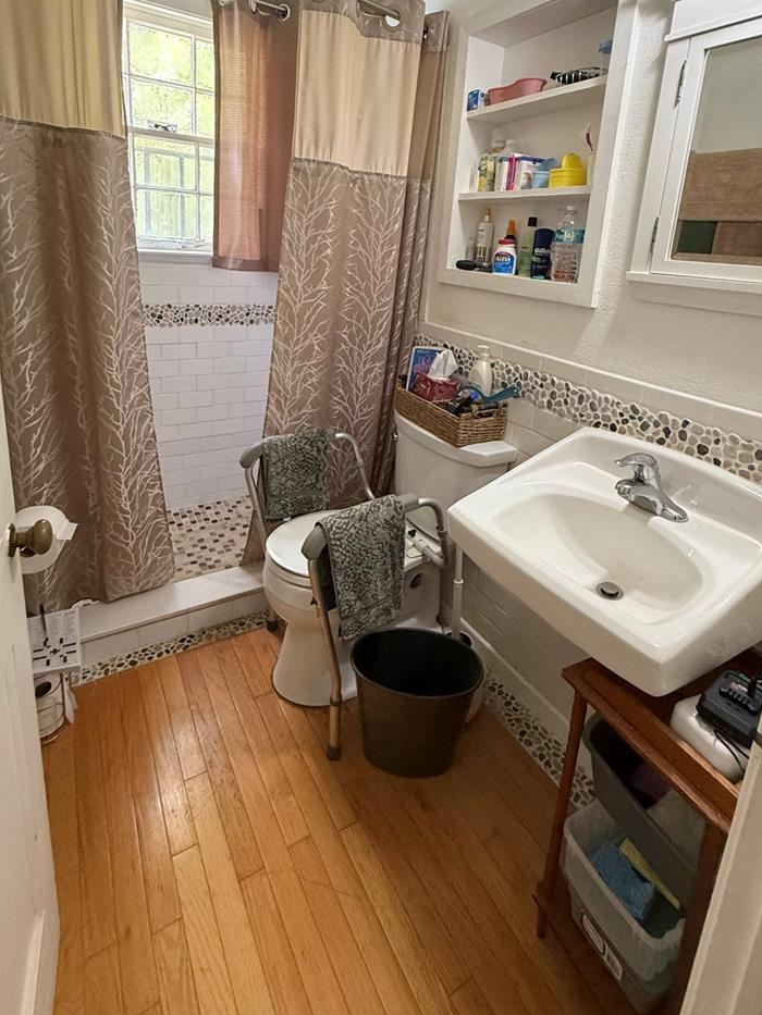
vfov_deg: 85.6
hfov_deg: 71.6
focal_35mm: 18
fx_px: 528
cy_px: 366
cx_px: 384
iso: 500
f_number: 2.2
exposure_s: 1/60
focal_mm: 2.22
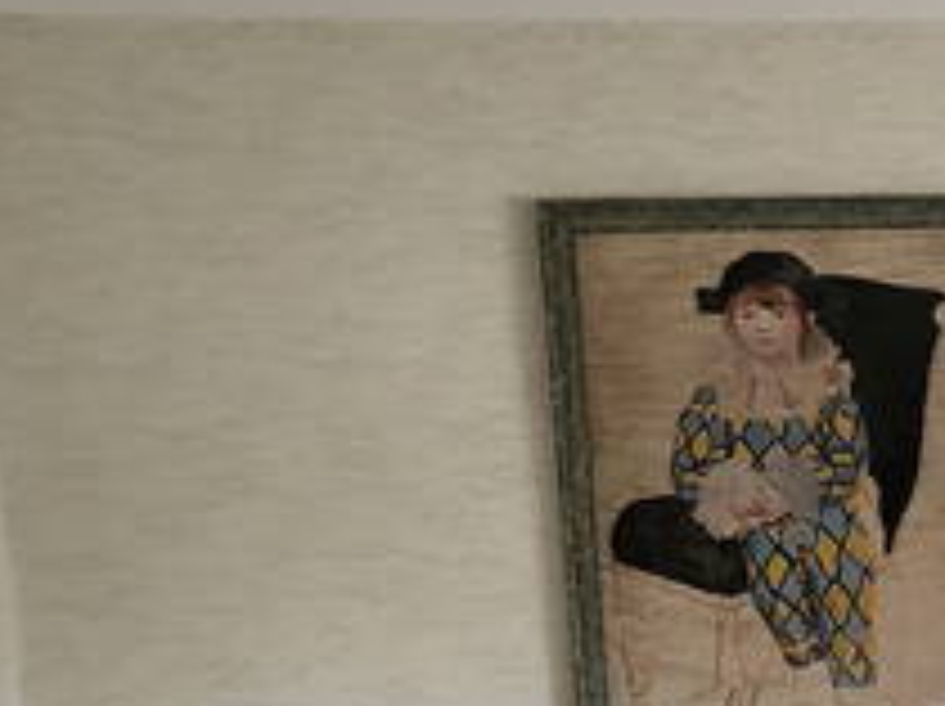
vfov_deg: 14.7
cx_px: 1516
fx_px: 2672
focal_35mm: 98
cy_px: 800
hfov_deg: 17.5
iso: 400
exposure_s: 1/50
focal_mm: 4.25
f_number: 1.8
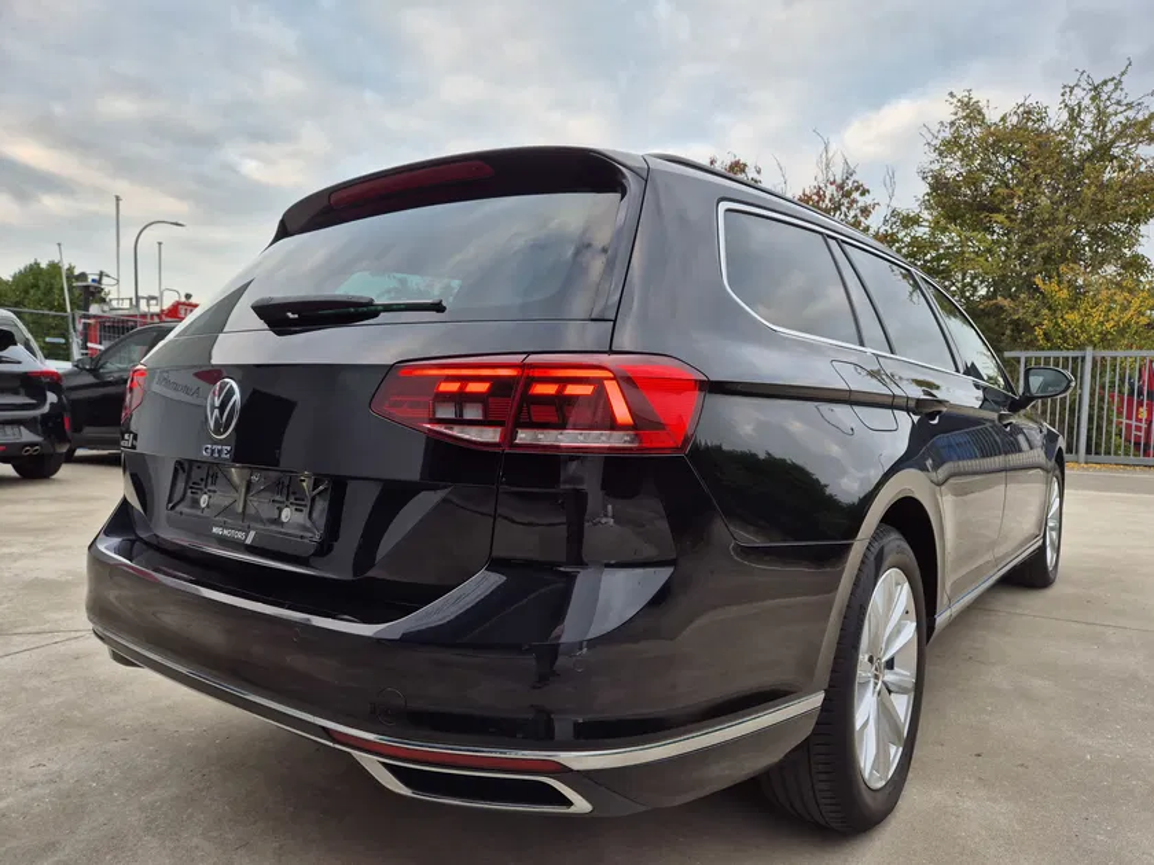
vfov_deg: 58.9
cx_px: 577
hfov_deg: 73.9
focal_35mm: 23
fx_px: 767
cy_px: 432
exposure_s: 1/180
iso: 40
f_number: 1.8
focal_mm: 5.4
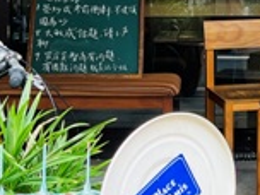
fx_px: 1029
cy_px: -77
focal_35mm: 137
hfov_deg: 14.3
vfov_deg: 10.5
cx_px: 204
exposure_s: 1/121
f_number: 1.5
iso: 64
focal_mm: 5.7
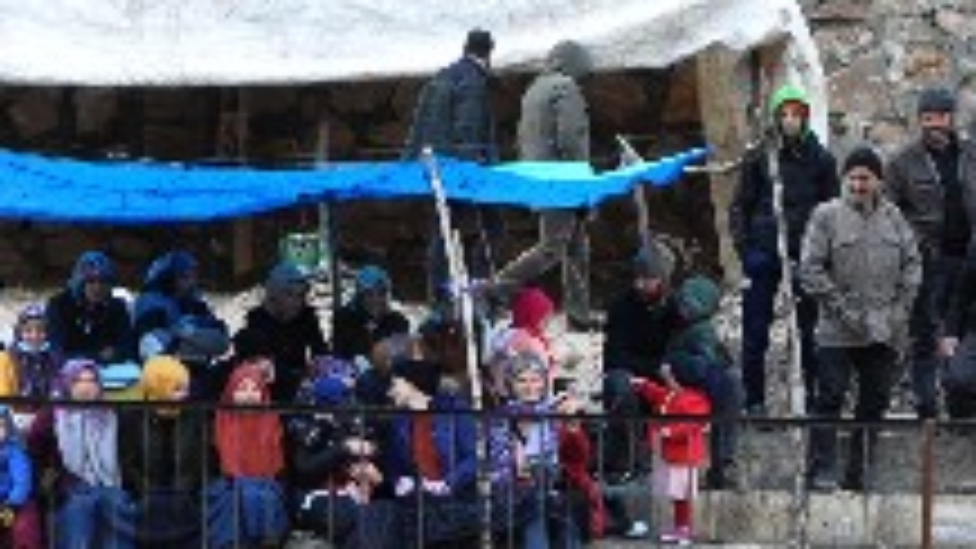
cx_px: 1003
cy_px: 695
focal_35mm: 291
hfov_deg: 7.4
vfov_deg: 4.2
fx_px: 7530
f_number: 10
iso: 3200
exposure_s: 1/1600
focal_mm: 60
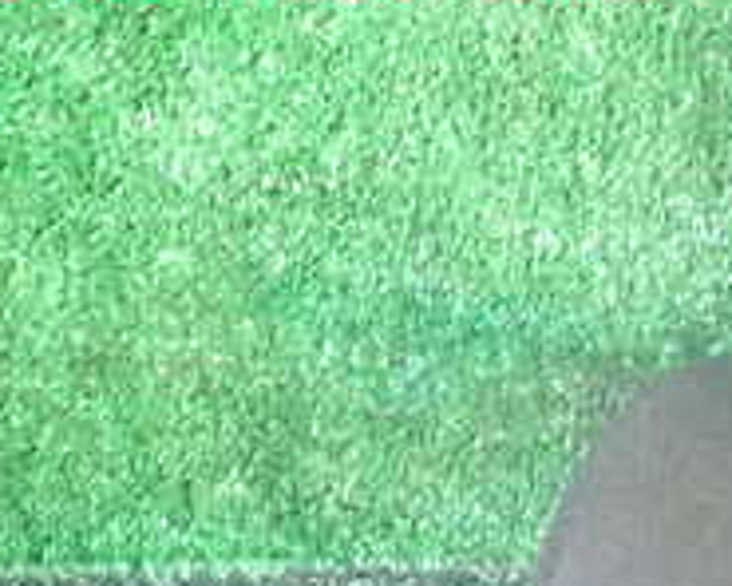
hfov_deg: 20.1
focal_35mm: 79
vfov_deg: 17.9
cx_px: 1155
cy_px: 804
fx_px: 1711
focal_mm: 4.5
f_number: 2
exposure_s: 1/40
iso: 200
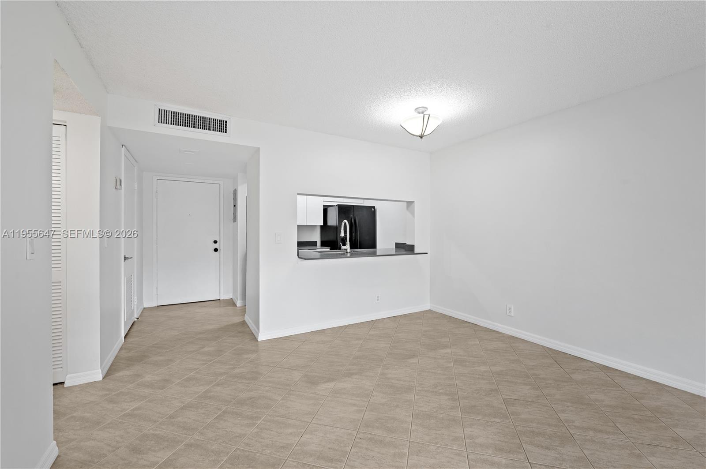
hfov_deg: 100.5
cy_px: 234
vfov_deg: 77.2
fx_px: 294
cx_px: 353
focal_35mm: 15
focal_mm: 15
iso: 200
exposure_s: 1/4
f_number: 8
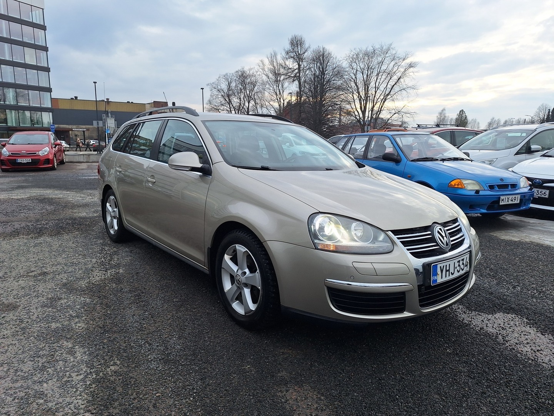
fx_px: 368
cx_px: 277
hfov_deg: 73.9
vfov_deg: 58.9
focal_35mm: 23
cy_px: 208
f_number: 1.8
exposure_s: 1/798
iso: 40
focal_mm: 5.54
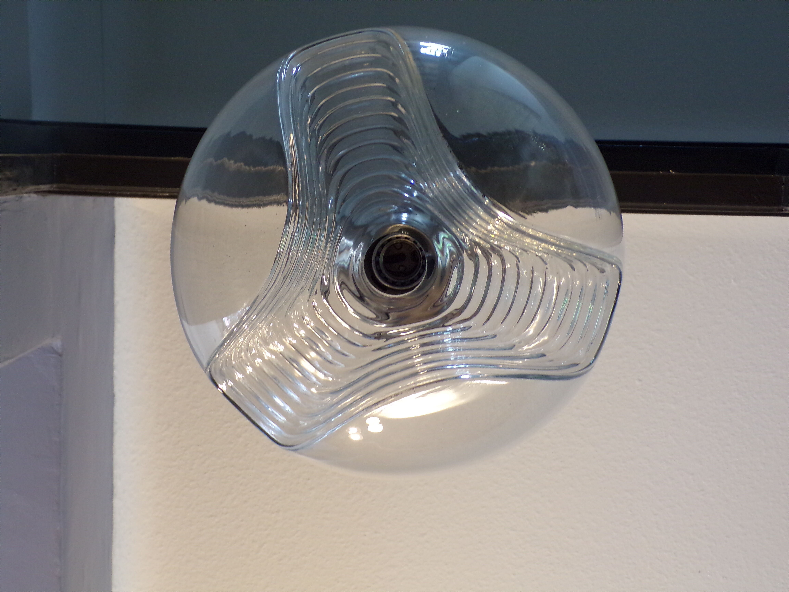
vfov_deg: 26.1
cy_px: 296
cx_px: 394
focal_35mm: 56
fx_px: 1276
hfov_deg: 34.3
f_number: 3.7
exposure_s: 1/17
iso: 241
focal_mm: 10.1
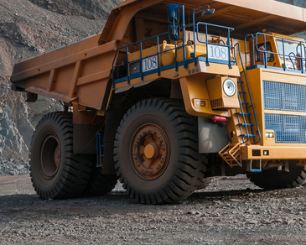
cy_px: 73
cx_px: 256
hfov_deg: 26.9
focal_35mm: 69
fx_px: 625
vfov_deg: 22.0
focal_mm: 28
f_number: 8
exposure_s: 1/320
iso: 200
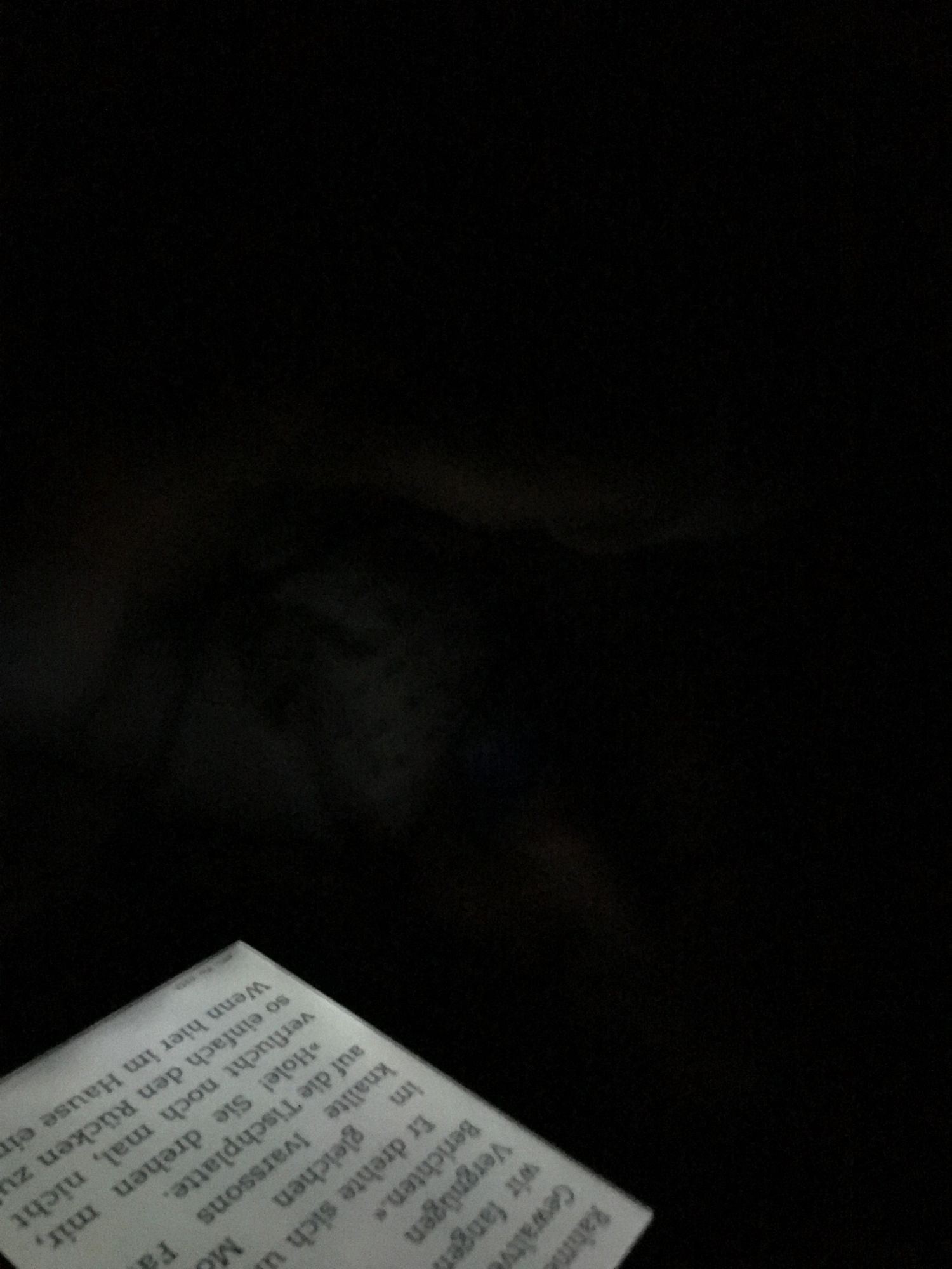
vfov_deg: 61.7
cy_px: 634
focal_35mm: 29
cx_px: 476
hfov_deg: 48.2
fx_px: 1063
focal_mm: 4.15
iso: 2000
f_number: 2.2
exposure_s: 1/4
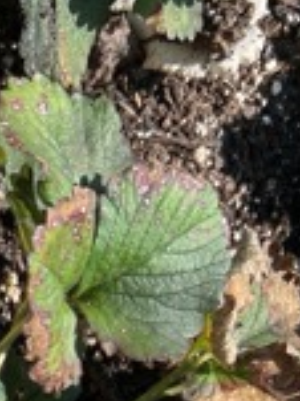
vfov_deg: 15.9
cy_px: 667
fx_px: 1273
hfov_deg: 12.8
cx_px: -135
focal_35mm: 110
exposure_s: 1/1311
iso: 50
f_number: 1.5
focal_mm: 5.7
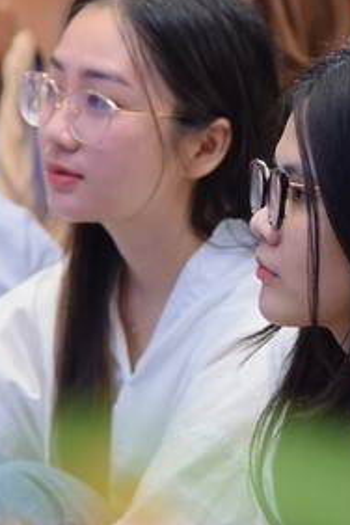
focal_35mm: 277
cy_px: 328
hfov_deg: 5.0
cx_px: 297
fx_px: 4039
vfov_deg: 7.4
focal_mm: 120
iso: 1250
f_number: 4.5
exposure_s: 1/125
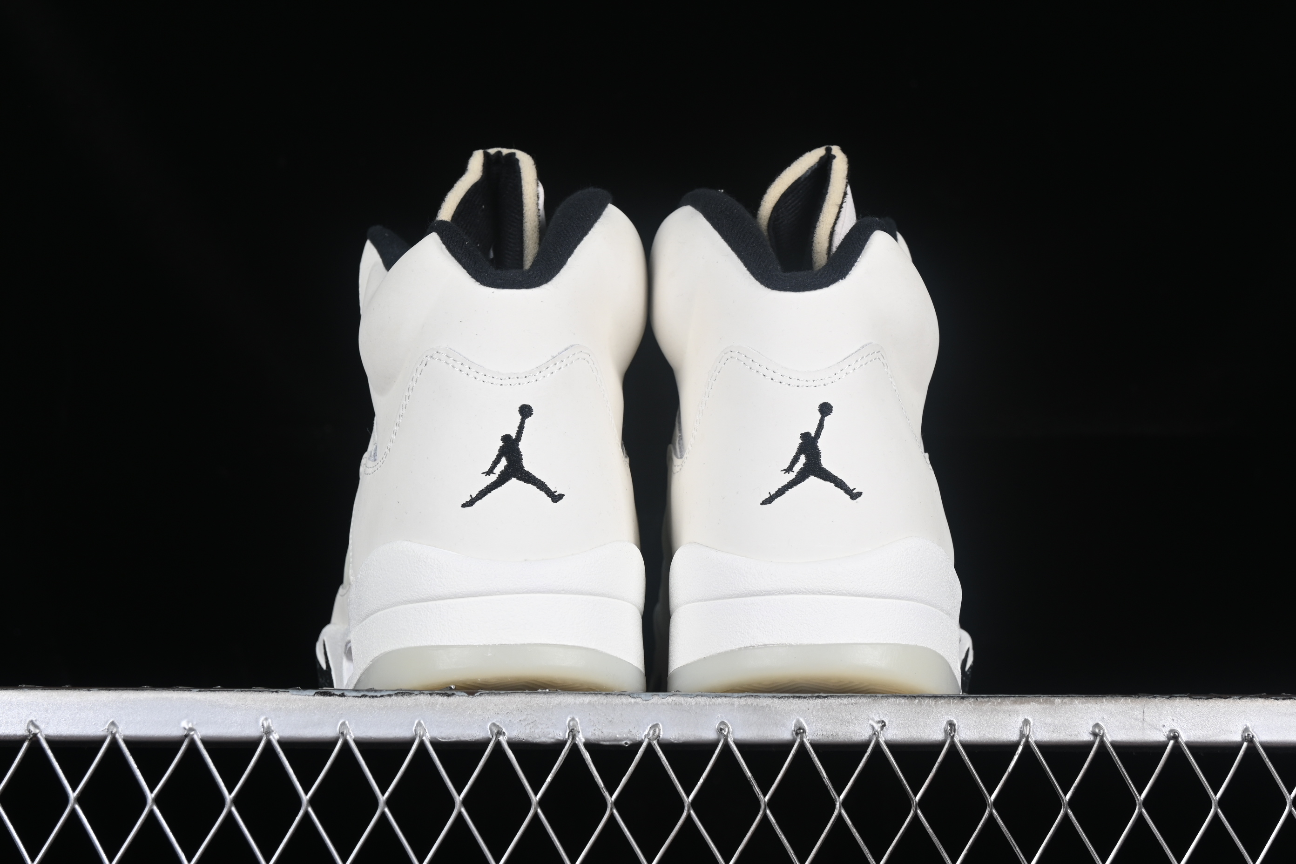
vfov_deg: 18.2
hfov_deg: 27.0
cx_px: 648
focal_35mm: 75
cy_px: 432
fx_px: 2700
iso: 160
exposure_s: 1/80
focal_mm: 50
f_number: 8
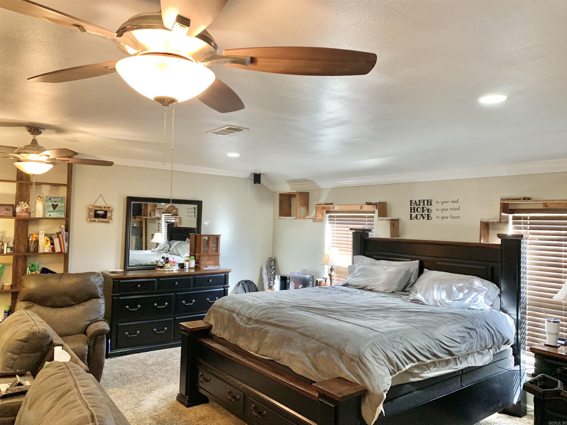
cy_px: 212
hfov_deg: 67.3
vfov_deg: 53.1
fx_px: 426
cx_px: 284
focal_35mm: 26
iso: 250
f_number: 1.8
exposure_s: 1/40
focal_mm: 4.25
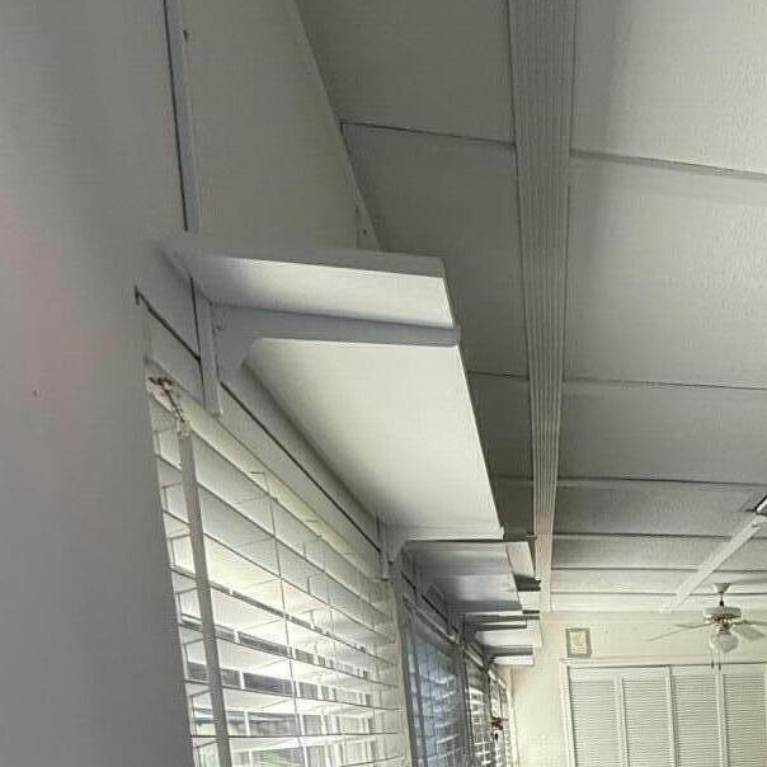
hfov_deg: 35.2
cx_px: 841
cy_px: 888
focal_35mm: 41
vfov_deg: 34.1
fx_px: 1028
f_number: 2.2
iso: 160
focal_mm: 2.22
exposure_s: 1/99
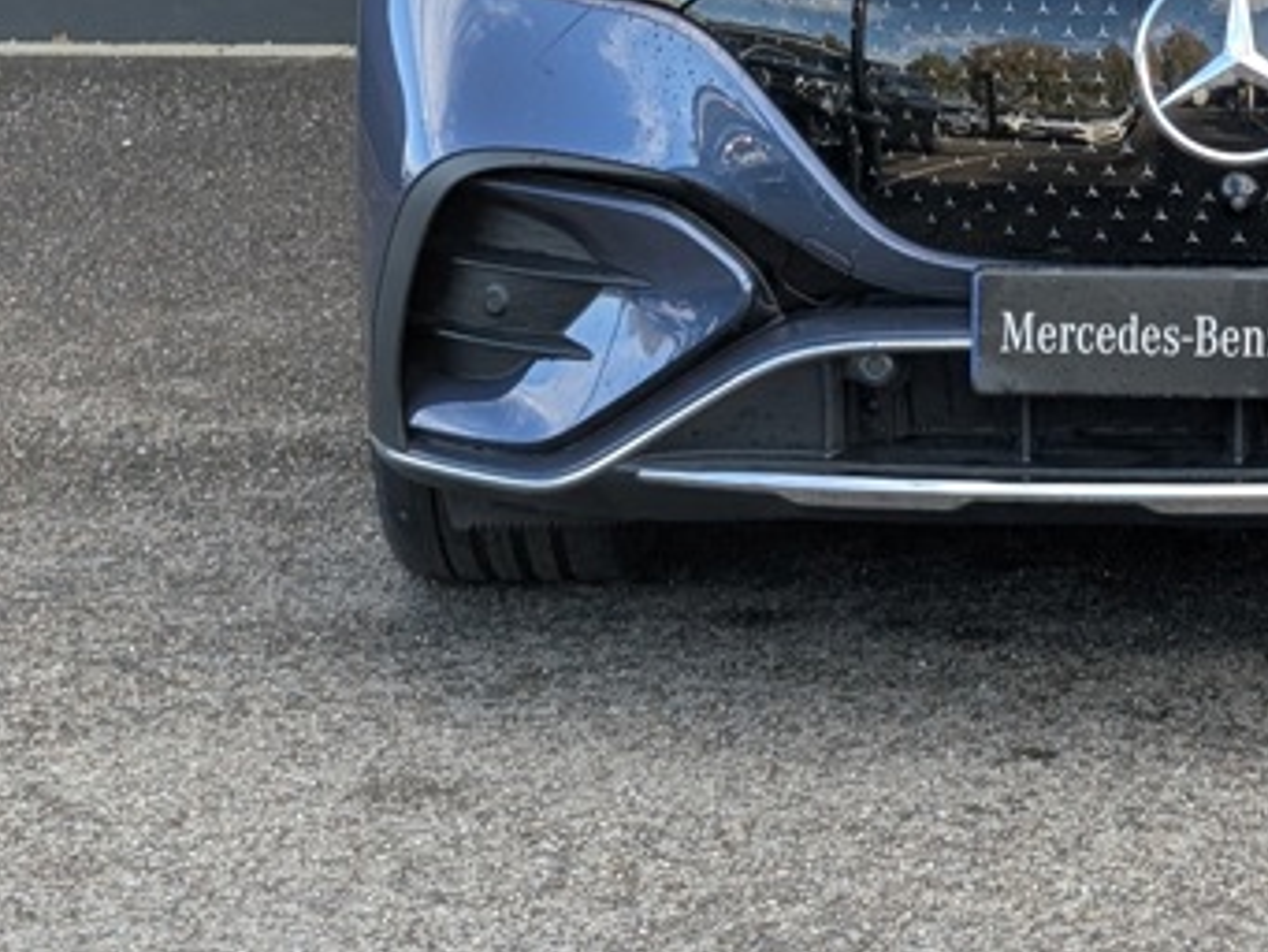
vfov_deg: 12.6
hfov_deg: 16.6
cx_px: 1361
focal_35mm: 115
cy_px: -149
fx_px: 4214
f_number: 1.68
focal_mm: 6.9
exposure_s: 1/253
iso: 28
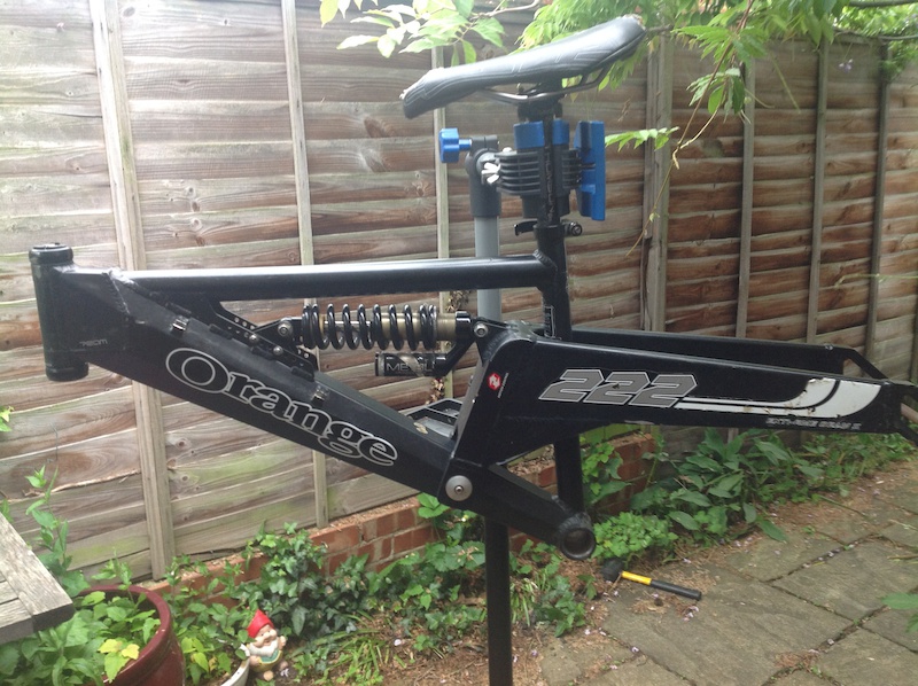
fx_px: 927
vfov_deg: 40.6
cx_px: 459
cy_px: 343
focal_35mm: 35
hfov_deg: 52.7
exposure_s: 1/60
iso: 80
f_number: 2.4
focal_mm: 4.28
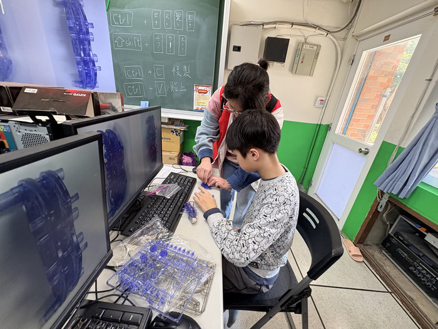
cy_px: 164
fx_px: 177
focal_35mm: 14
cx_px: 219
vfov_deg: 85.7
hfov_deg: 102.1
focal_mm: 2.22
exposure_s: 1/60
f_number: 2.2
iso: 160
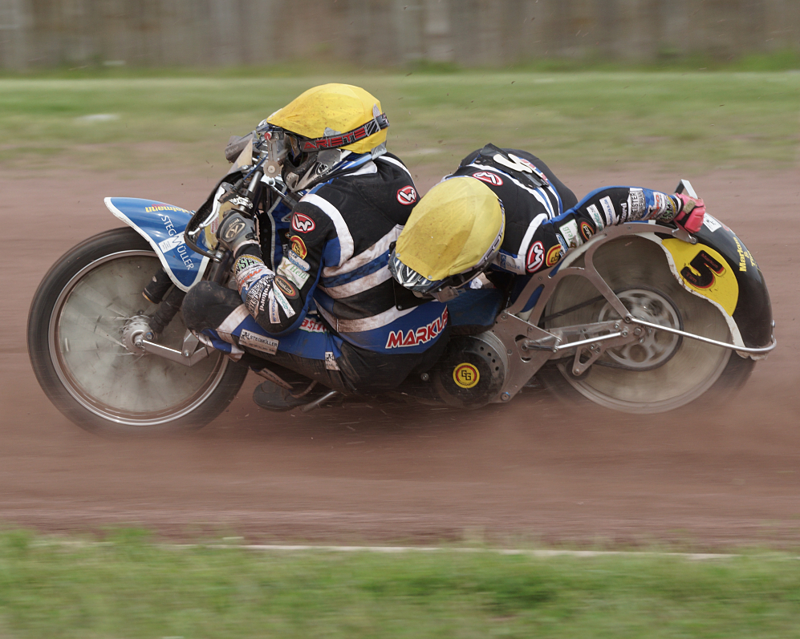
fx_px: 8024
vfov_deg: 4.6
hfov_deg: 5.7
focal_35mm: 339
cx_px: 333
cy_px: 319
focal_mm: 200
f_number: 7.1
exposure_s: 1/400
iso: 200
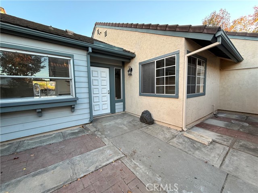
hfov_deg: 102.1
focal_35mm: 14
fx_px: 104
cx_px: 129
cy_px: 96
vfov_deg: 85.7
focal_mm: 2.22
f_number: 2.2
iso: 80
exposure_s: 1/99
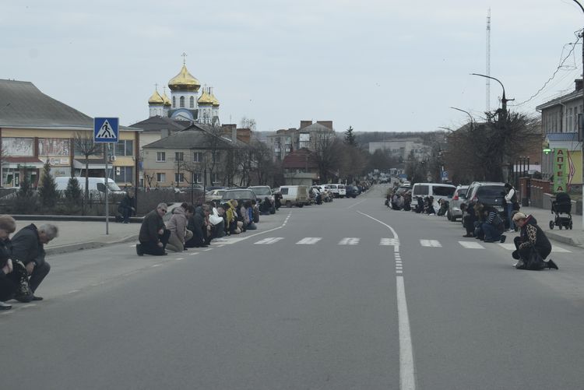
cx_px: 292
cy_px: 195
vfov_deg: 16.6
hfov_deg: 24.6
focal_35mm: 82
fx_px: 1339
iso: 200
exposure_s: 1/250
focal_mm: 55
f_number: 8
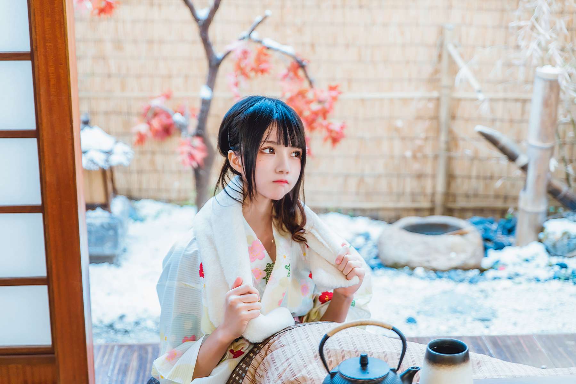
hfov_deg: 32.4
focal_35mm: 62
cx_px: 288
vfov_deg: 21.9
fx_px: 992
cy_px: 192
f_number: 2.8
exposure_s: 1/60
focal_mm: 62
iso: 400
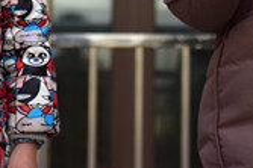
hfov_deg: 9.0
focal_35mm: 230
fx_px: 1615
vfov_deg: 5.9
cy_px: -126
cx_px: 115
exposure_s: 1/2000
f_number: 2.8
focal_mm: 62
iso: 800
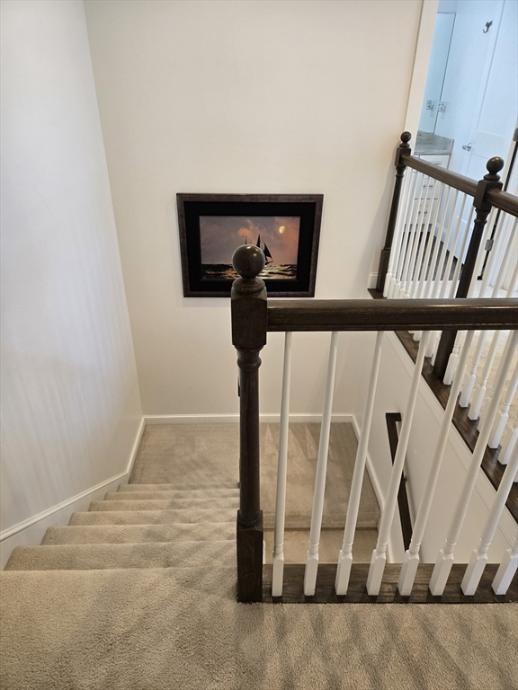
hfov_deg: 58.9
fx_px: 459
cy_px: 345
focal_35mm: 23
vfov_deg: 73.9
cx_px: 259
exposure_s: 1/120
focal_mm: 5.4
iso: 200
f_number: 1.8
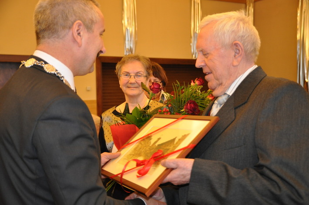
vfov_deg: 31.8
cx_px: 154
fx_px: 360
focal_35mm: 42
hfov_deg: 46.5
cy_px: 102
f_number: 3.2
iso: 800
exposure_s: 1/60
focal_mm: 28
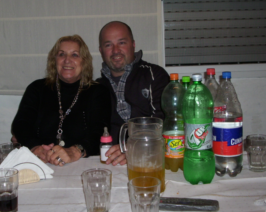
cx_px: 103
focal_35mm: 47
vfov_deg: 32.0
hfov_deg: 39.3
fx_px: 370
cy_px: 83
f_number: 2.8
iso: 50
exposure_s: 1/60
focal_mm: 6.2
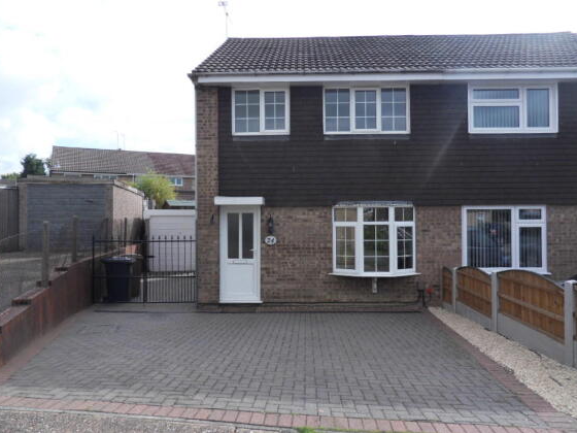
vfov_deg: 54.9
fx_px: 417
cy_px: 209
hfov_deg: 69.4
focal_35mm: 25
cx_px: 294
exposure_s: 1/180
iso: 80
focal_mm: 4.2
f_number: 7.5
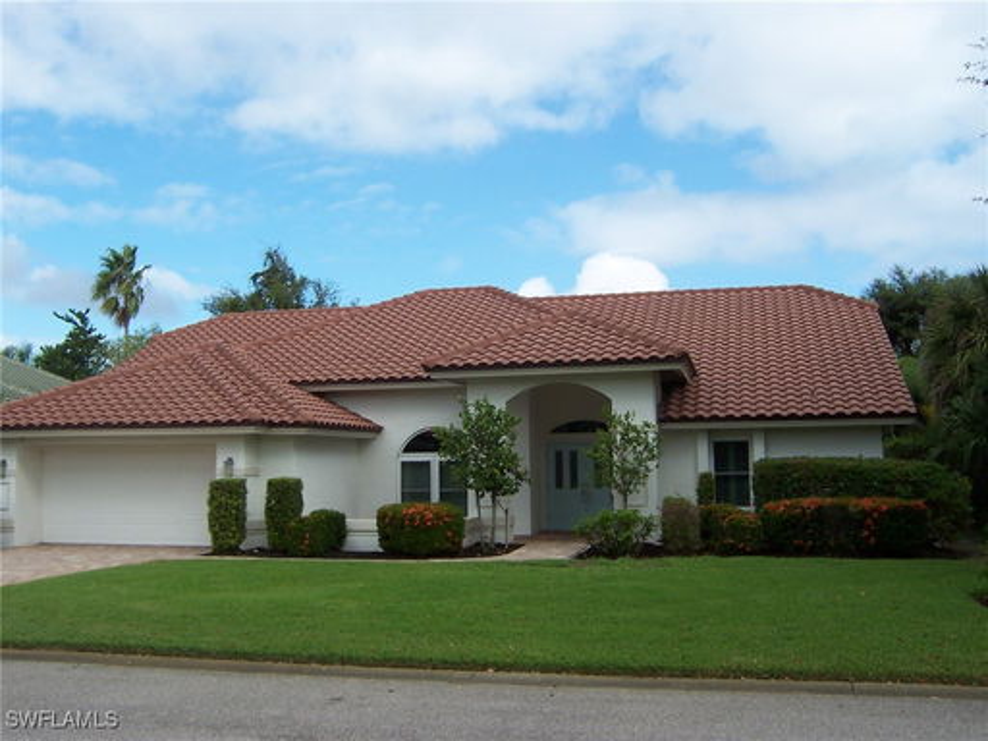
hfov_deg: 51.4
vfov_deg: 39.7
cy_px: 370
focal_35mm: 36
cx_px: 494
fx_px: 1028
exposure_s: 1/500
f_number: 4
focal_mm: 5.6
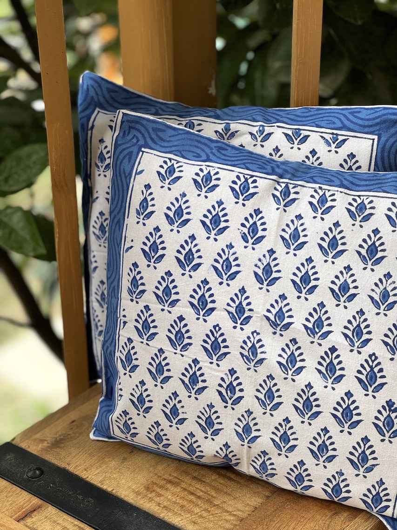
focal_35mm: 77
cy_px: 265
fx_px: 1178
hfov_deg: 19.1
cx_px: 198
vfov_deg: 25.3
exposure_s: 1/99
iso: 80
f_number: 2.8
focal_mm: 9
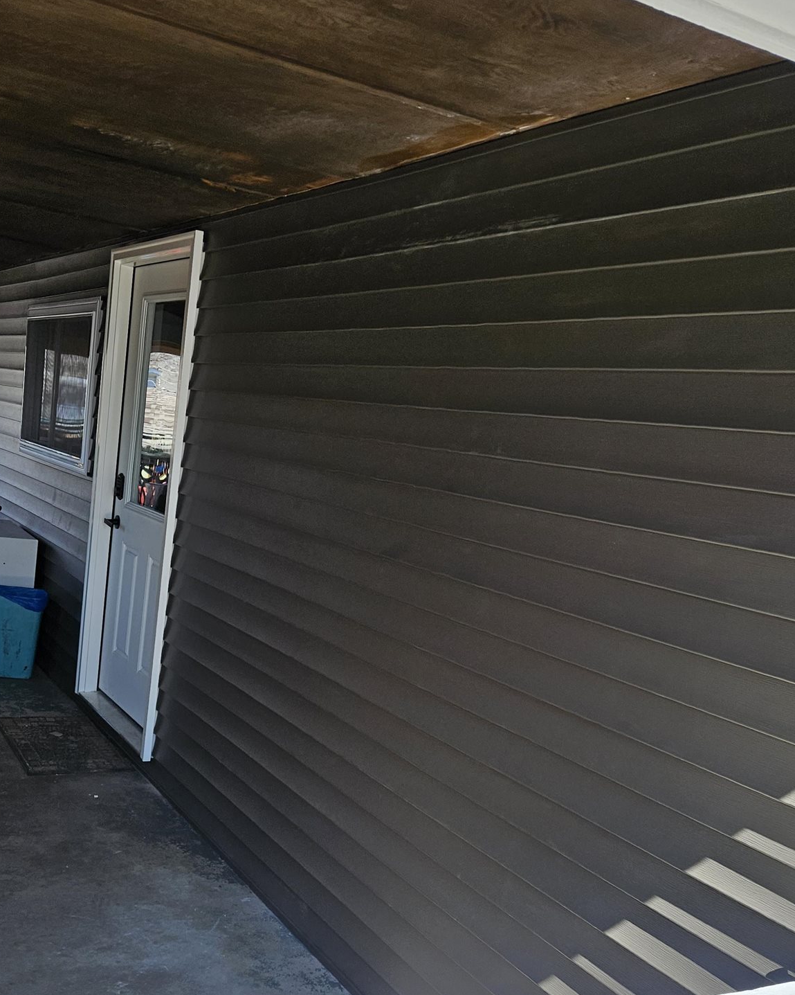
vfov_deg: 49.4
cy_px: 662
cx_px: 244
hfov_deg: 40.5
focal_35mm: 36
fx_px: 1059
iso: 32
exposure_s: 1/563
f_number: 1.8
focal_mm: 5.4
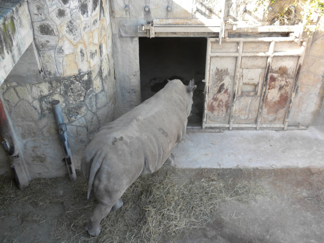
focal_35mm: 37
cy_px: 122
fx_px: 346
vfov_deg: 38.7
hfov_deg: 50.1
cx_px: 162
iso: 64
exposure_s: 1/84
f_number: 3.5
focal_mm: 6.6
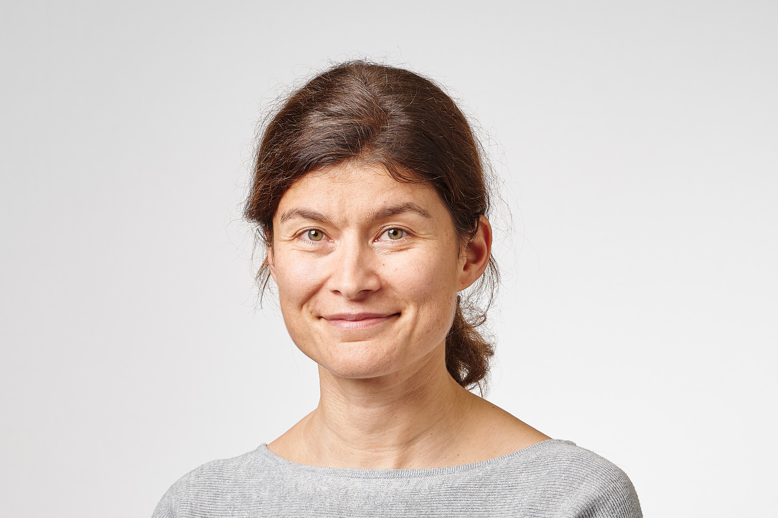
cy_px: 259
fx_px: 1837
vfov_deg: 16.1
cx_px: 389
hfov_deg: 23.9
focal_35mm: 85
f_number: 8
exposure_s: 1/160
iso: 64
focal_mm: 85
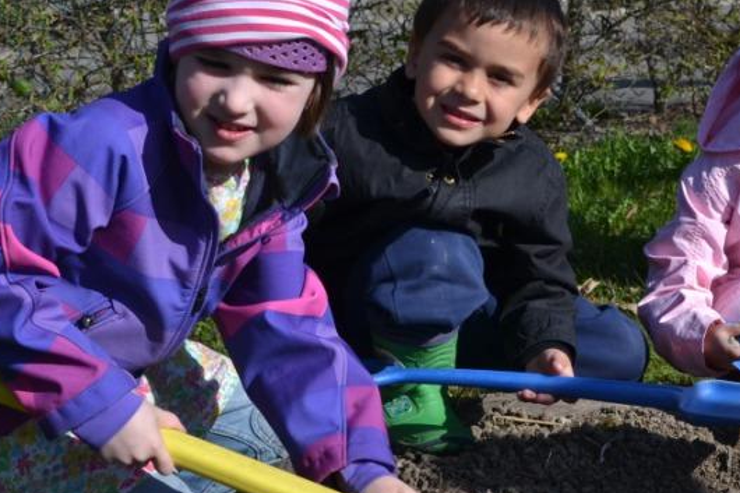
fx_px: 1788
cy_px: 161
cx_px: 538
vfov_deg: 15.7
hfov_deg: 23.2
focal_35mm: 87
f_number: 7.1
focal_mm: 30
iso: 100
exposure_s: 1/200
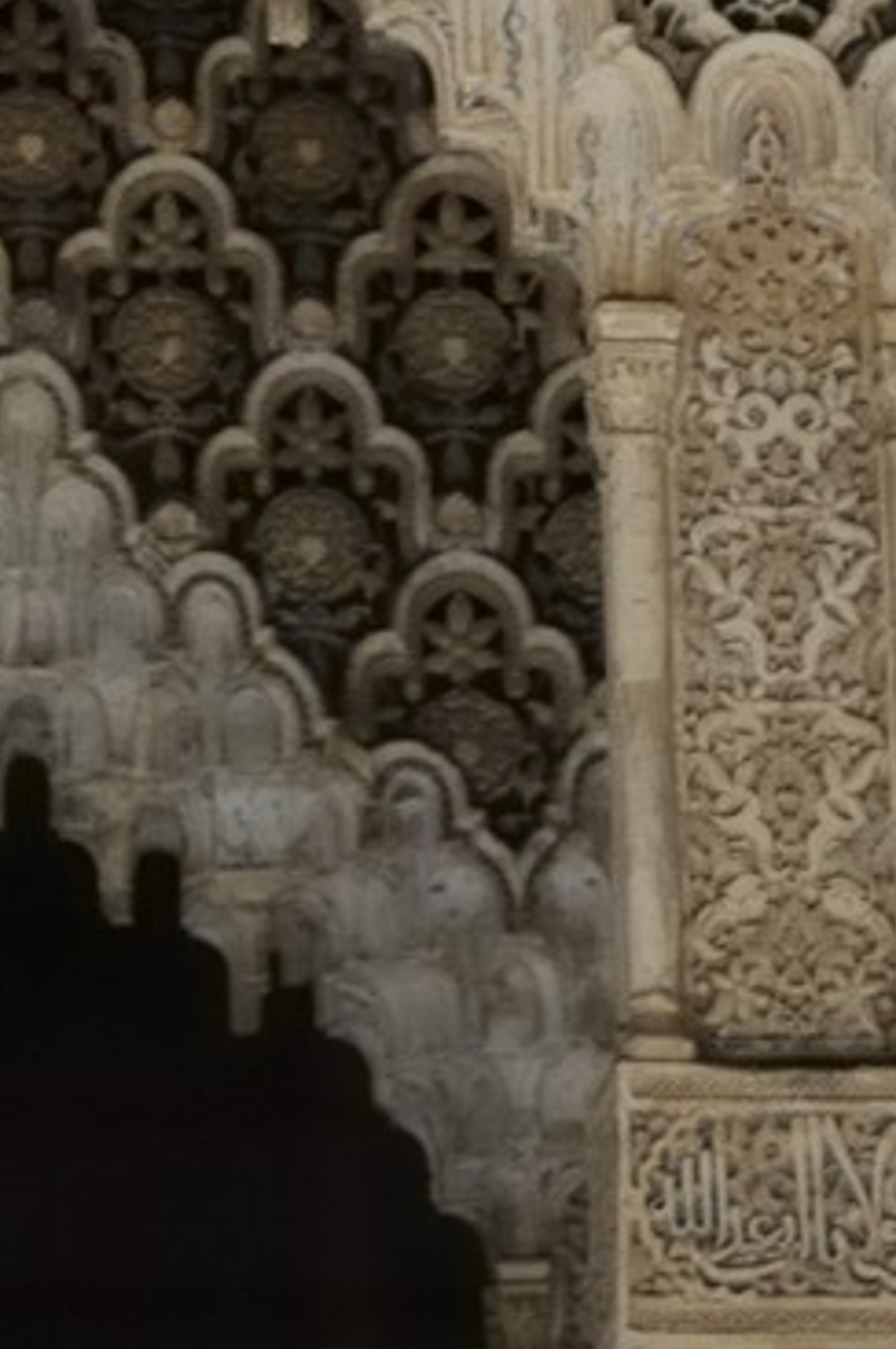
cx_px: -99
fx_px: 10772
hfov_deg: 4.8
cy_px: -1066
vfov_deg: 7.0
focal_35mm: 288
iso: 1600
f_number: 7.1
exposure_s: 1/100
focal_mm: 66
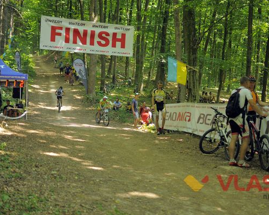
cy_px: 108
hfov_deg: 31.6
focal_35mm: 60
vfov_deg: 25.6
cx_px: 161
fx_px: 474
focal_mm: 35
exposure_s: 1/500
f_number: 2.2
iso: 640
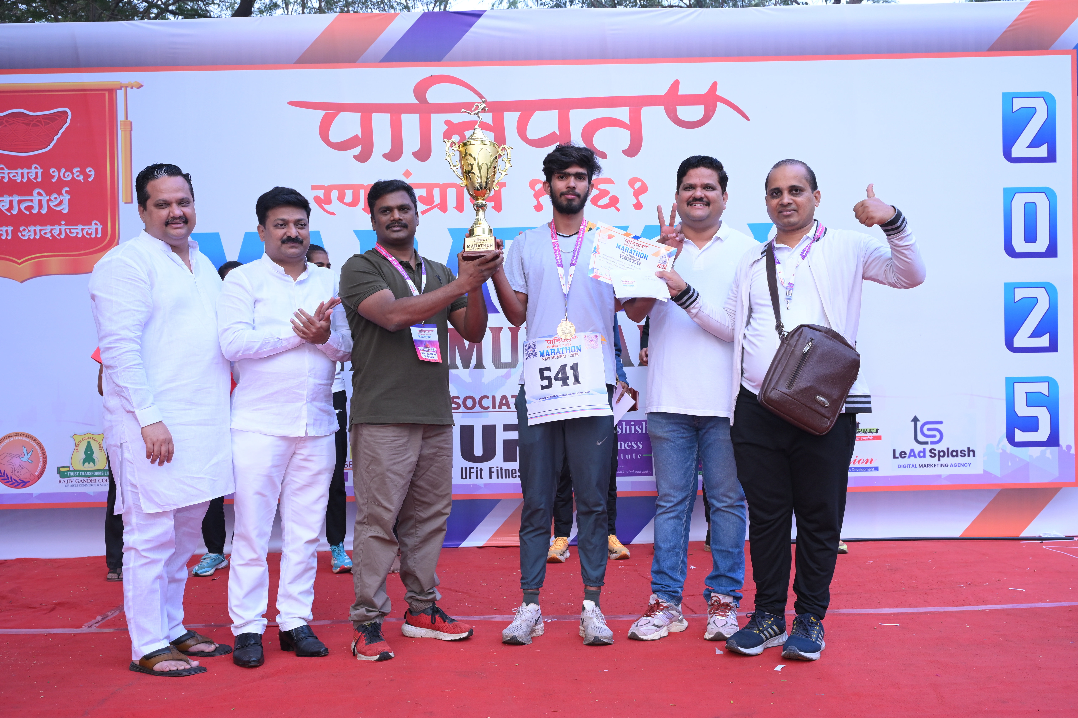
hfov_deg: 51.9
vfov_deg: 35.9
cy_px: 359
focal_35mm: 37
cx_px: 539
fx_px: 1108
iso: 1000
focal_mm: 37
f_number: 7.1
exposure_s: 1/160
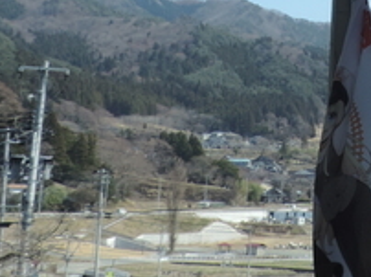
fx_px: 1188
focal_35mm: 111
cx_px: 455
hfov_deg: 16.9
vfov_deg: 13.0
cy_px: -39
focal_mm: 4.9
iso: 80
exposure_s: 1/640
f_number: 3.1
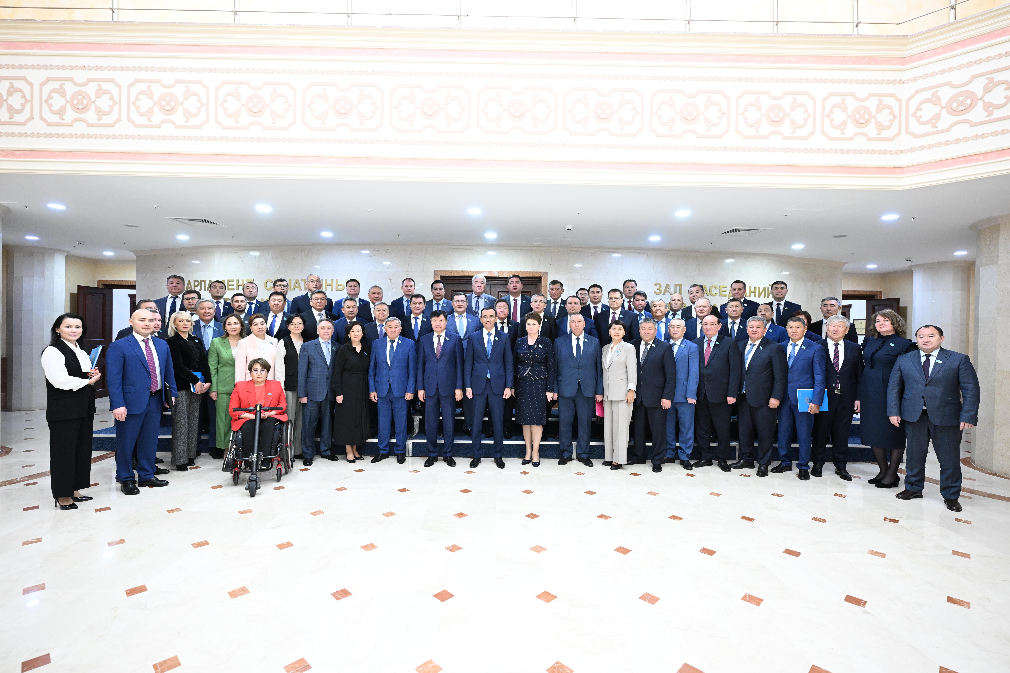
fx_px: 477
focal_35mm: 17
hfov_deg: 93.3
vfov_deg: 70.4
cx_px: 505
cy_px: 336
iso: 3200
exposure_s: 1/200
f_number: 3.5
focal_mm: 17
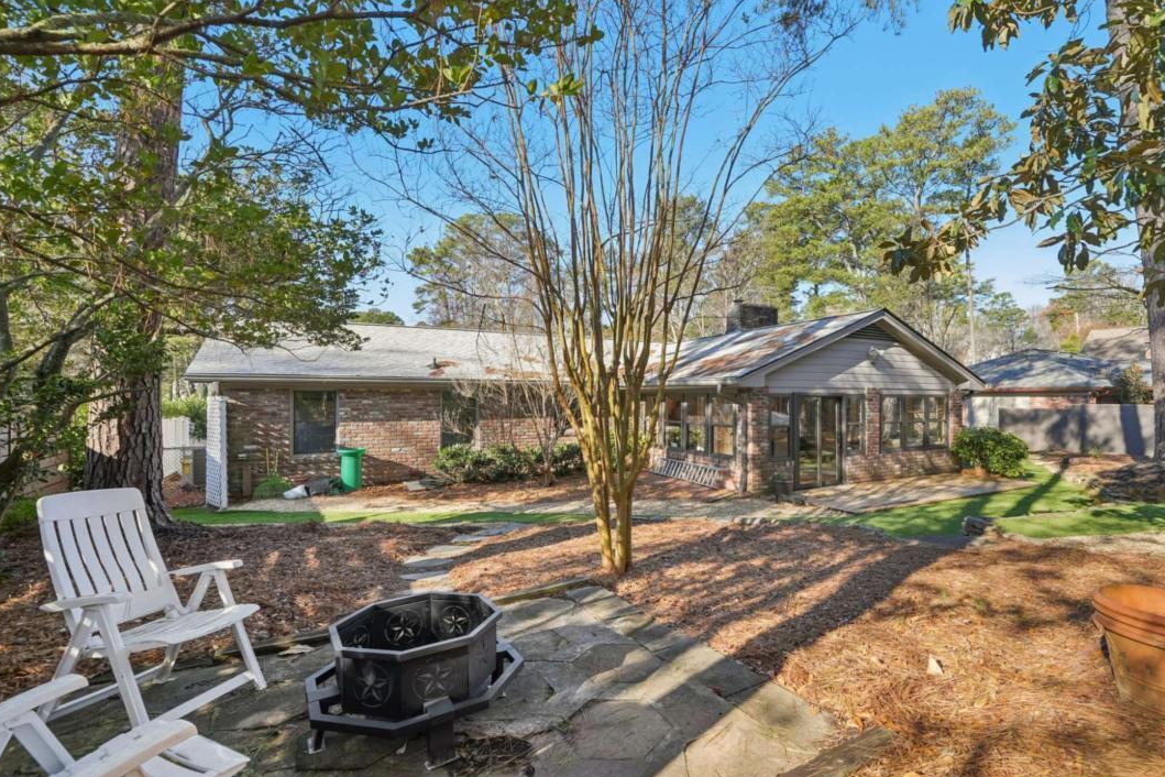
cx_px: 646
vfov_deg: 70.4
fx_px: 550
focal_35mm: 17
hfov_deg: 92.9
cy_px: 404
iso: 100
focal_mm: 15
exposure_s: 1/50
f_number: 8
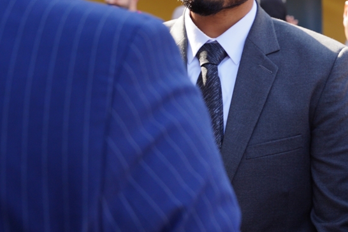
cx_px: 432
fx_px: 1174
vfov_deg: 11.3
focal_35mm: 121
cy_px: 48
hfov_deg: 16.1
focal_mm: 42.5
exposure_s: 1/200
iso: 200
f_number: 5
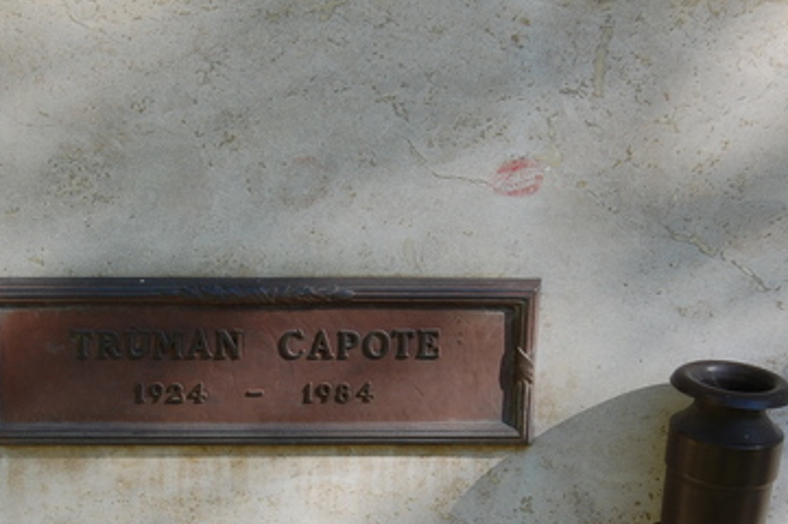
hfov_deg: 20.2
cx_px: 286
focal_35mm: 101
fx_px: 2209
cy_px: 378
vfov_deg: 13.5
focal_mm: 38
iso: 200
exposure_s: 1/250
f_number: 8
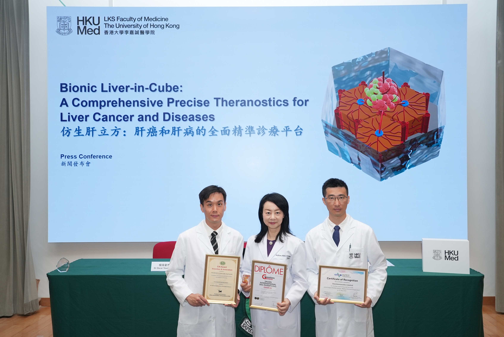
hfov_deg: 57.2
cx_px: 252
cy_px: 168
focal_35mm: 33
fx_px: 462
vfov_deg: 40.0
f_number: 5.6
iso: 800
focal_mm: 33
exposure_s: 1/160
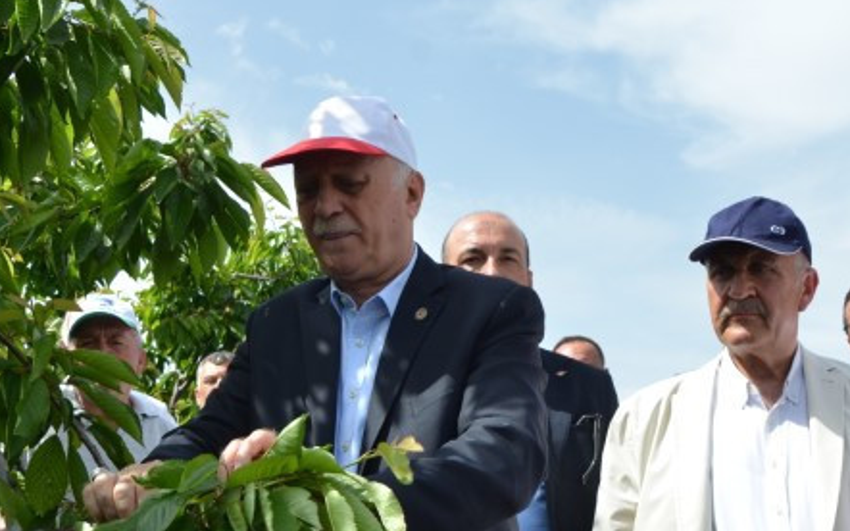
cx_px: 382
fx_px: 1042
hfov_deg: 44.3
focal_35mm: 45
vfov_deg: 28.4
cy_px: 348
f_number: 8
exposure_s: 1/250
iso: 110
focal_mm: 18
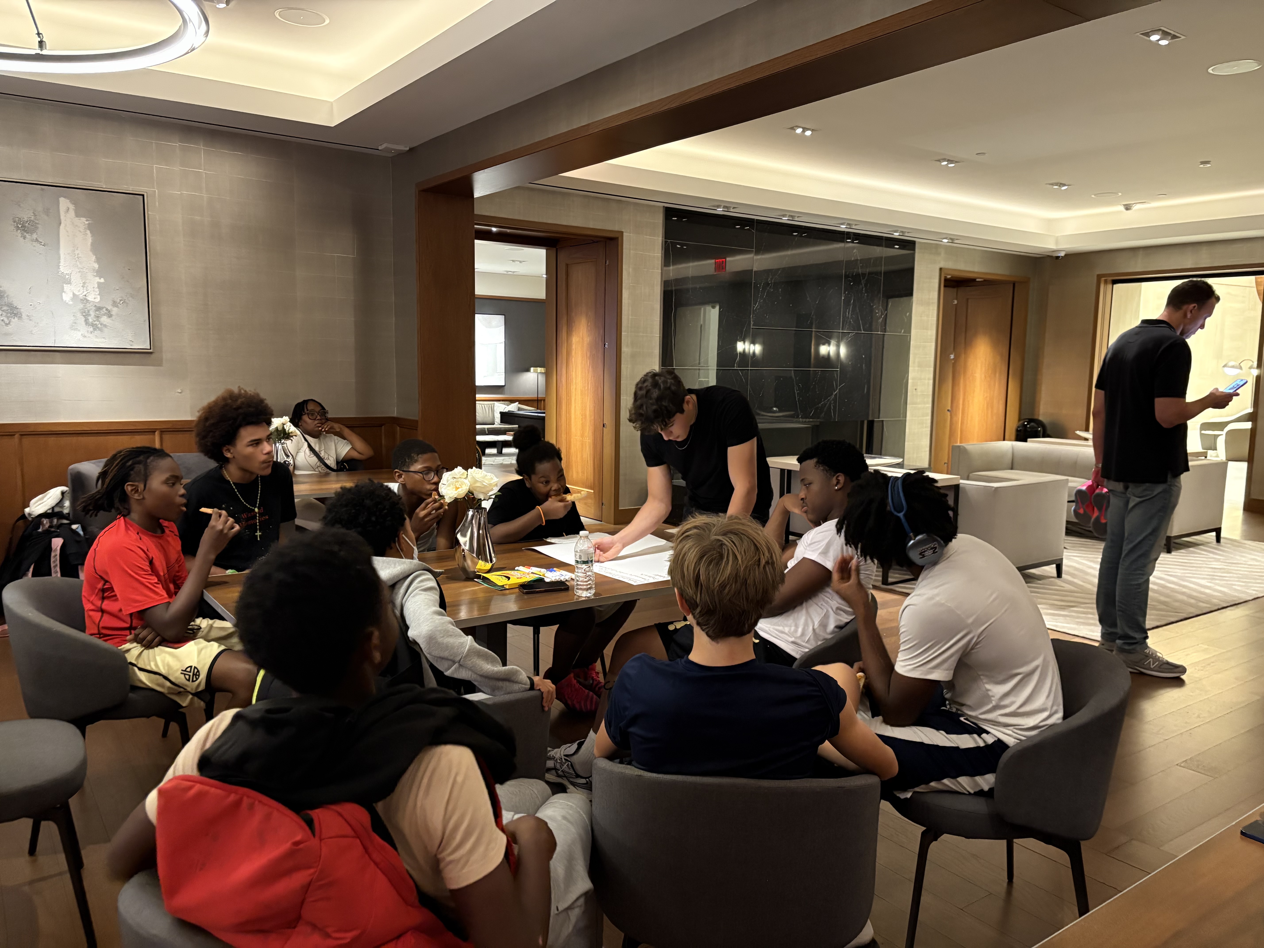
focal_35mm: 26
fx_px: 949
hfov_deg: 67.3
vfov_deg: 53.1
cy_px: 474
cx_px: 632
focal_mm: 5.96
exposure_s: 1/30
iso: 640
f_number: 1.6
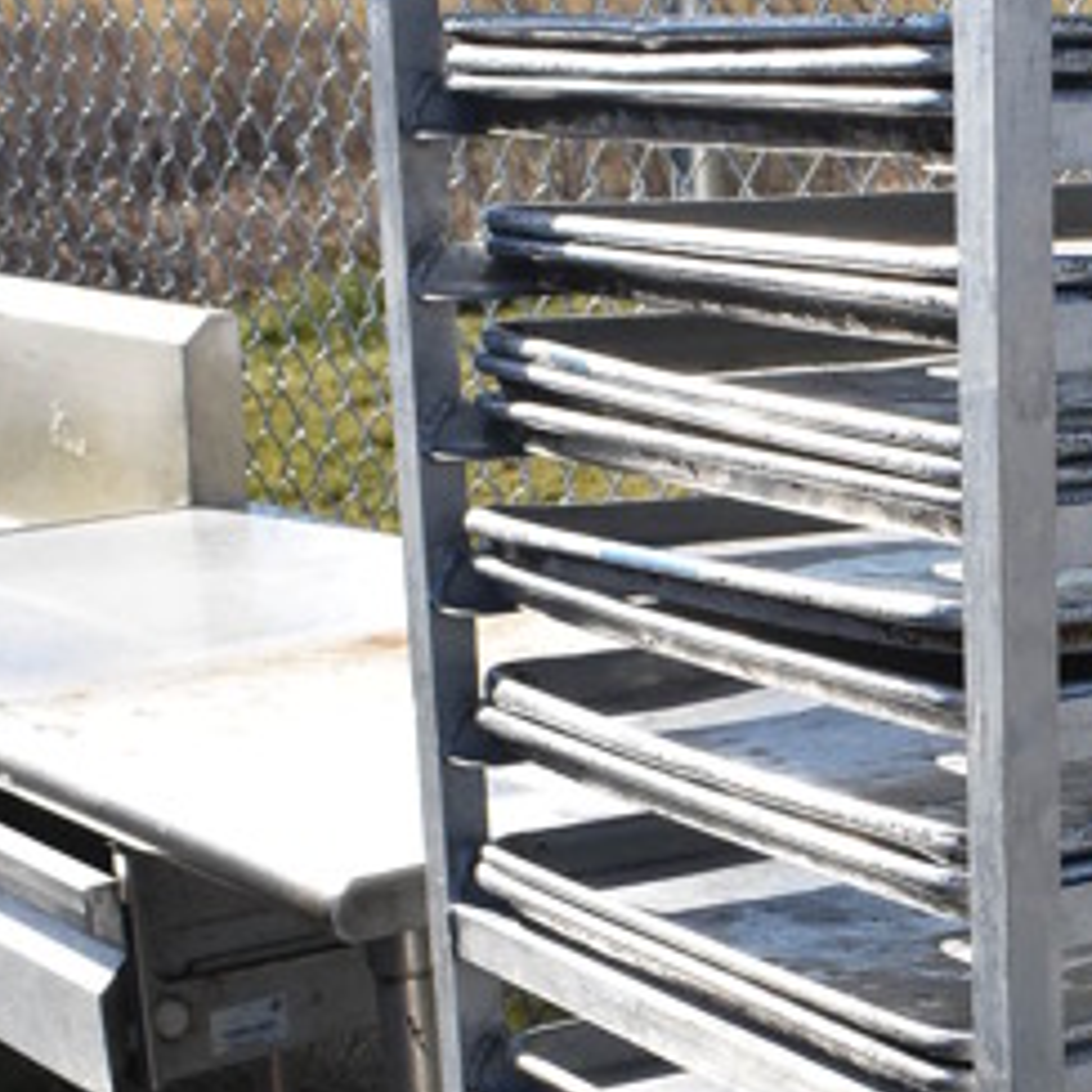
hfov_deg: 19.0
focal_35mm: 86
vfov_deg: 19.7
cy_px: 1009
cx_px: 1343
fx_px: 3069
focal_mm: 18
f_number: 7.1
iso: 200
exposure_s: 1/400
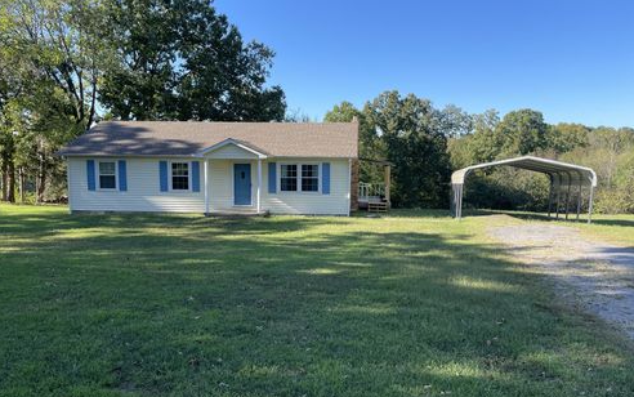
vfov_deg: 44.6
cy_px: 211
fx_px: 484
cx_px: 320
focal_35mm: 28
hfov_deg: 66.4
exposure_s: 1/1182
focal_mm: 4.2
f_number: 1.6
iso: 32
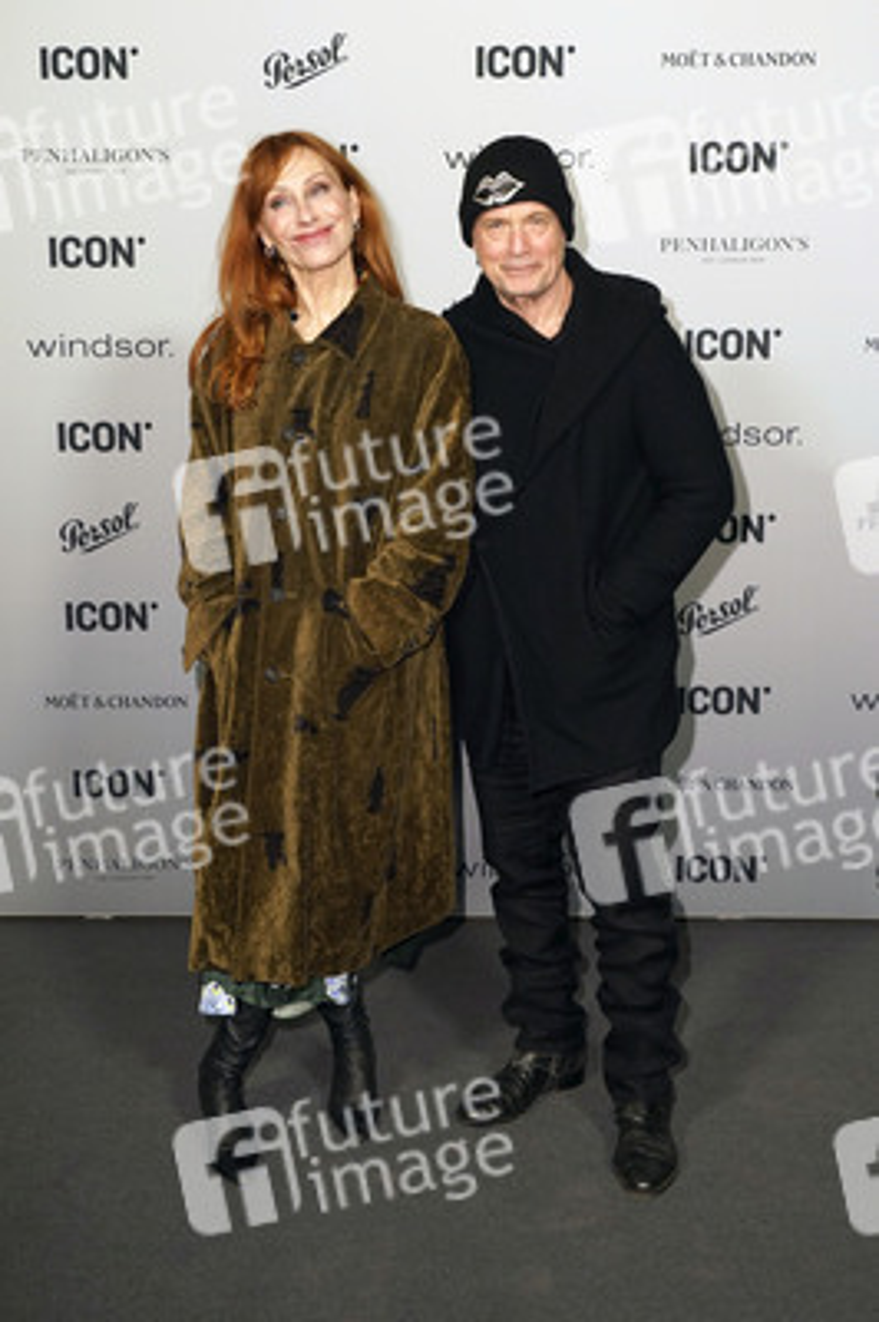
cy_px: 661
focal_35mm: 43
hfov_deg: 31.1
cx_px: 440
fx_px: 1577
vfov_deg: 45.5
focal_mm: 43
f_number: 5.6
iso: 1600
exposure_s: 1/160
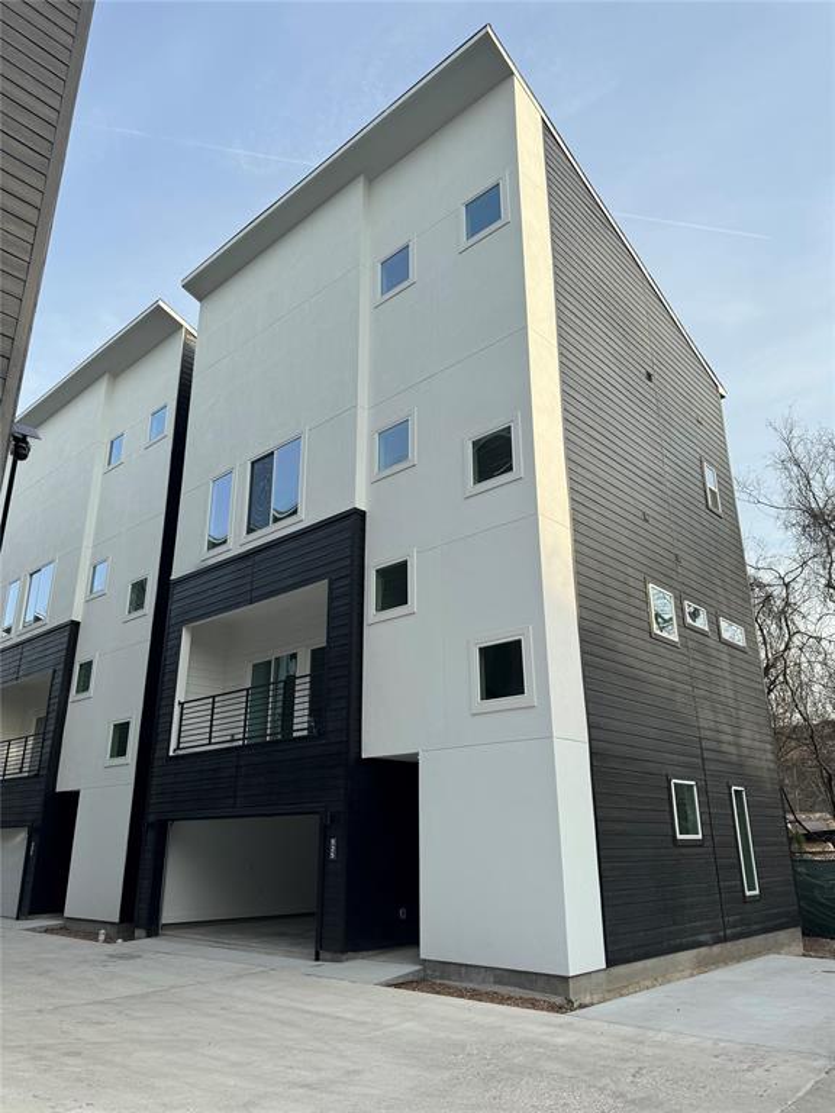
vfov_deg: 71.6
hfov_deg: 56.8
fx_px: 772
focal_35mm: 24
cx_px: 418
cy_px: 556
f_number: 1.78
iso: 80
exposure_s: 1/1721
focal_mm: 6.86
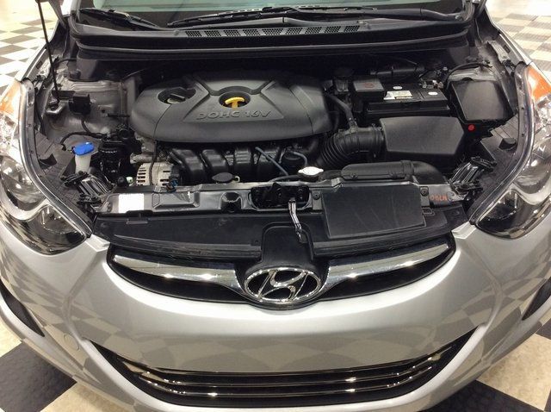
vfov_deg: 44.1
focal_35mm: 32
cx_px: 276
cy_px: 206
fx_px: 509
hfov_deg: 56.9
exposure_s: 1/24
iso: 80
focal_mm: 3.3
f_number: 2.4
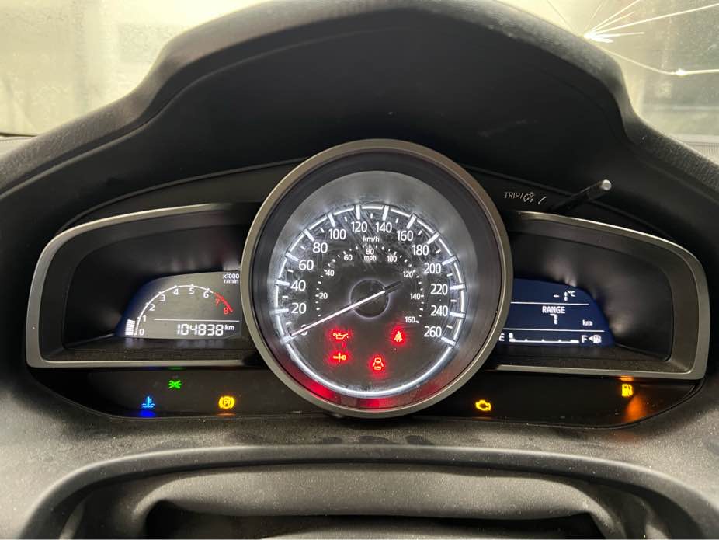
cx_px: 360
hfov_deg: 67.3
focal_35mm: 26
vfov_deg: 53.1
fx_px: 540
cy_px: 270
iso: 500
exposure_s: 1/30
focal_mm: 5.7
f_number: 1.5
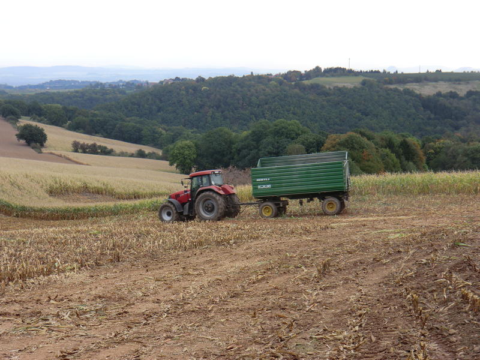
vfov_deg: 22.6
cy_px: 180
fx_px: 901
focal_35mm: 65
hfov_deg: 29.8
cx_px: 240
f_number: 4.4
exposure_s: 1/125
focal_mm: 11.6
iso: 64
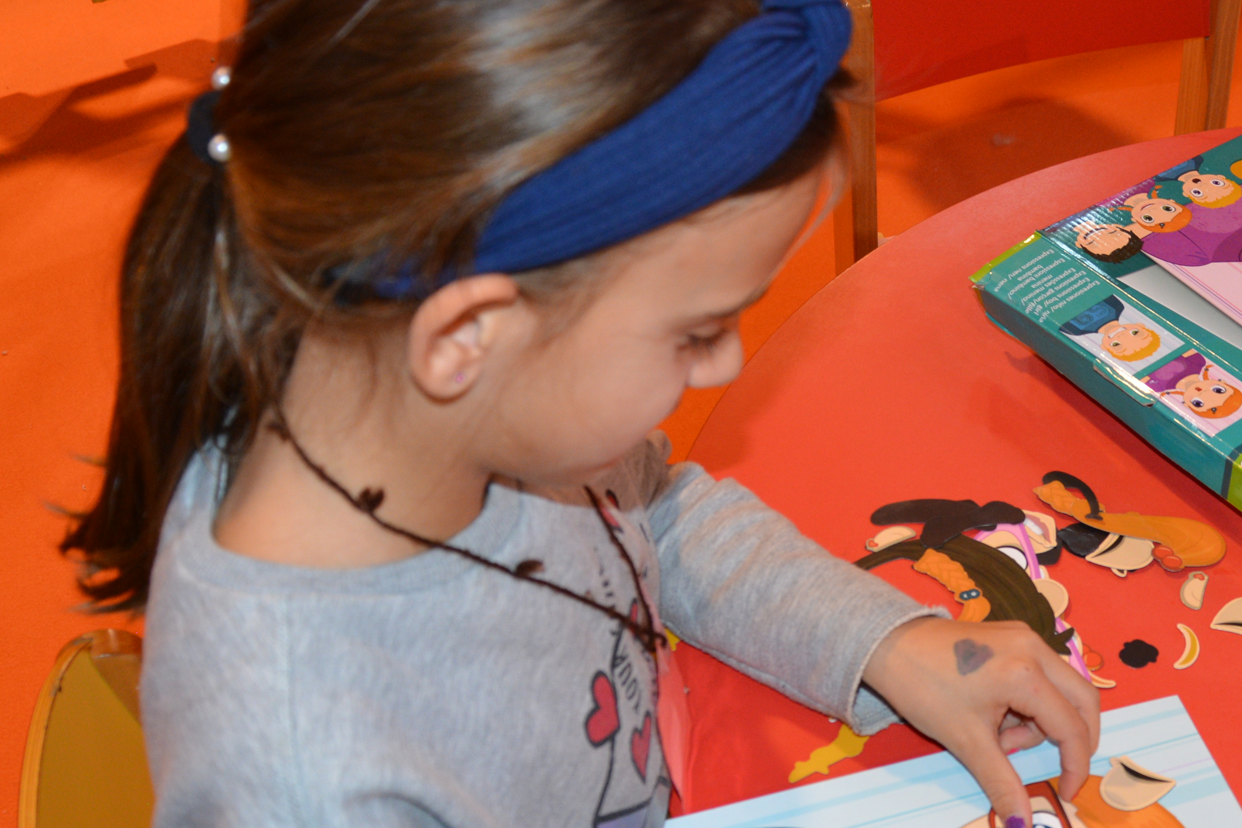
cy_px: 576
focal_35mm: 56
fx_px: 1932
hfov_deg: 34.7
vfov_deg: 24.0
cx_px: 960
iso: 500
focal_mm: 18
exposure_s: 1/60
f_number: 3.5
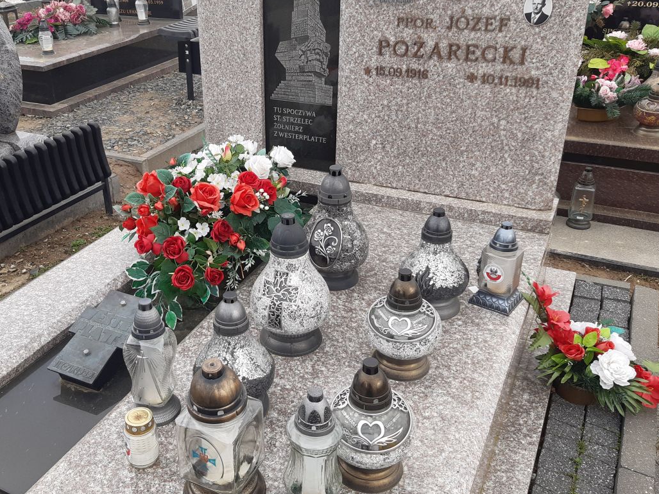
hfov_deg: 52.1
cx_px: 248
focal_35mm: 35
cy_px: 236
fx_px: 666
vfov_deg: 40.7
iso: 40
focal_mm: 3.92
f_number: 1.7
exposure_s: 1/320
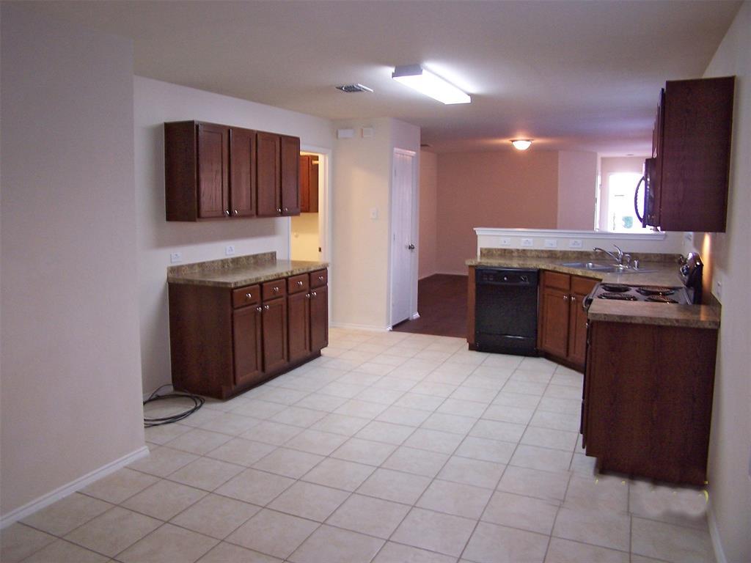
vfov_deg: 37.7
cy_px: 282
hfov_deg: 49.0
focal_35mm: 38
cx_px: 376
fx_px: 824
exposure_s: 1/10
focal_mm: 6.3
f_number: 2.8
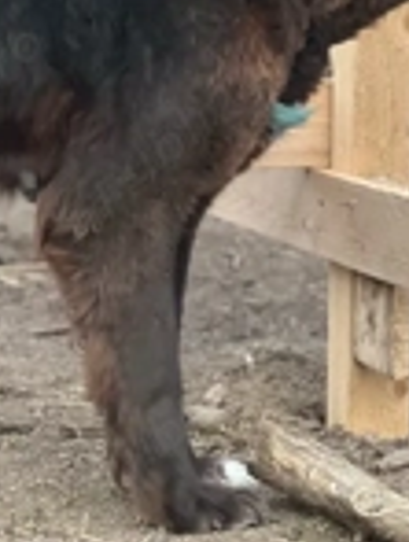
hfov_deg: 7.1
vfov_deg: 9.3
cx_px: -4
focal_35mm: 209
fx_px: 3278
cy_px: -125
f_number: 2.8
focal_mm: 9
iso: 80
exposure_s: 1/121
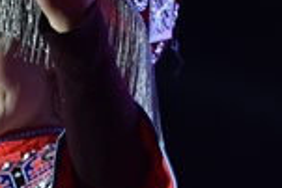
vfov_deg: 1.9
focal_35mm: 741
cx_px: -144
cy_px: 87
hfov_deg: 2.8
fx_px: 5810
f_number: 4.5
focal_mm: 140
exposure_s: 1/200
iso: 640
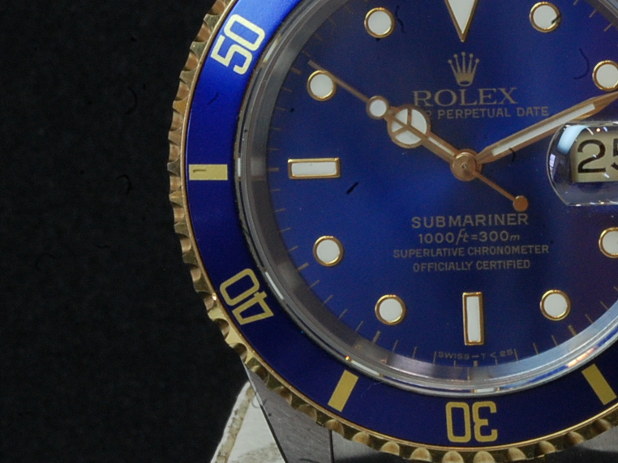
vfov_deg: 5.8
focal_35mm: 256
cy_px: 102
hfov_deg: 7.7
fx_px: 4569
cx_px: 460
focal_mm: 90
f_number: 36
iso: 800
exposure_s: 1/4
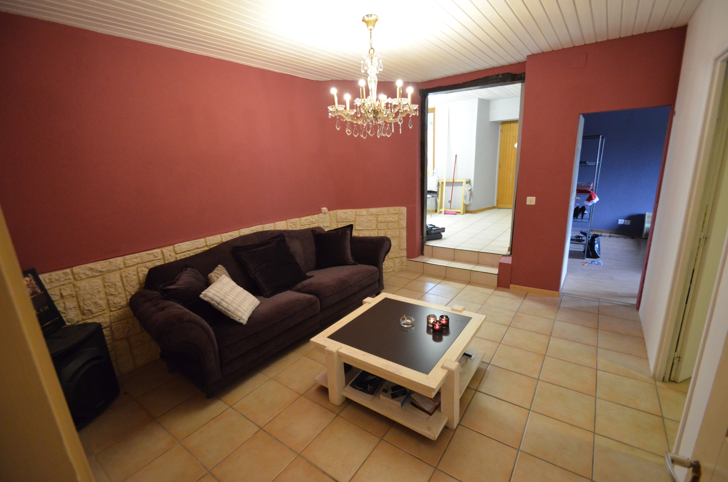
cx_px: 364
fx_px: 303
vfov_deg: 77.1
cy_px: 241
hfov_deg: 100.5
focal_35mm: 15
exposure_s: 1/30
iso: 2800
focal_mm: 10
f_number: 3.5
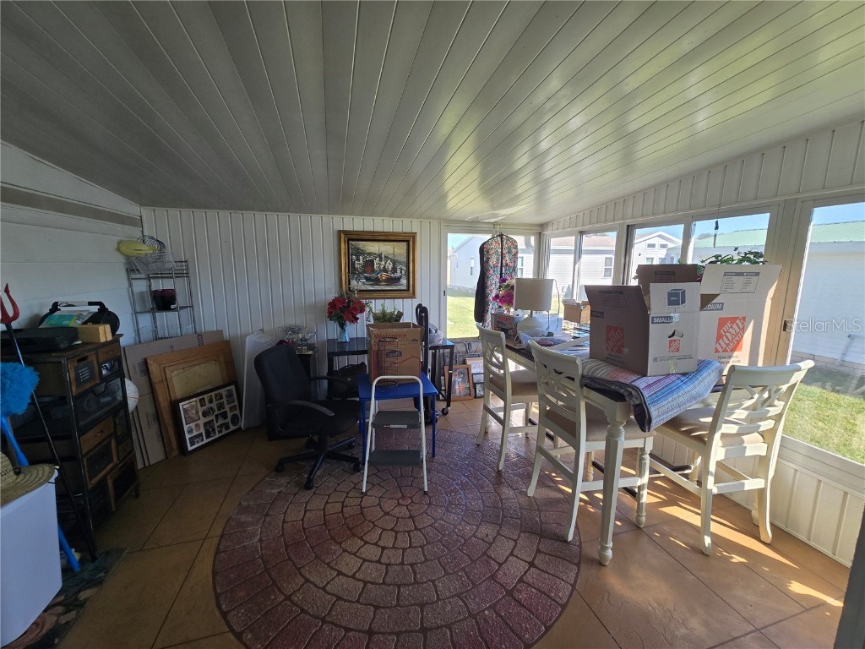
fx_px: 325
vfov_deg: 89.9
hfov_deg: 106.2
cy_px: 324
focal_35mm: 13
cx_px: 432
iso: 50
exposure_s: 1/159
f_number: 2.2
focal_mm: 2.2
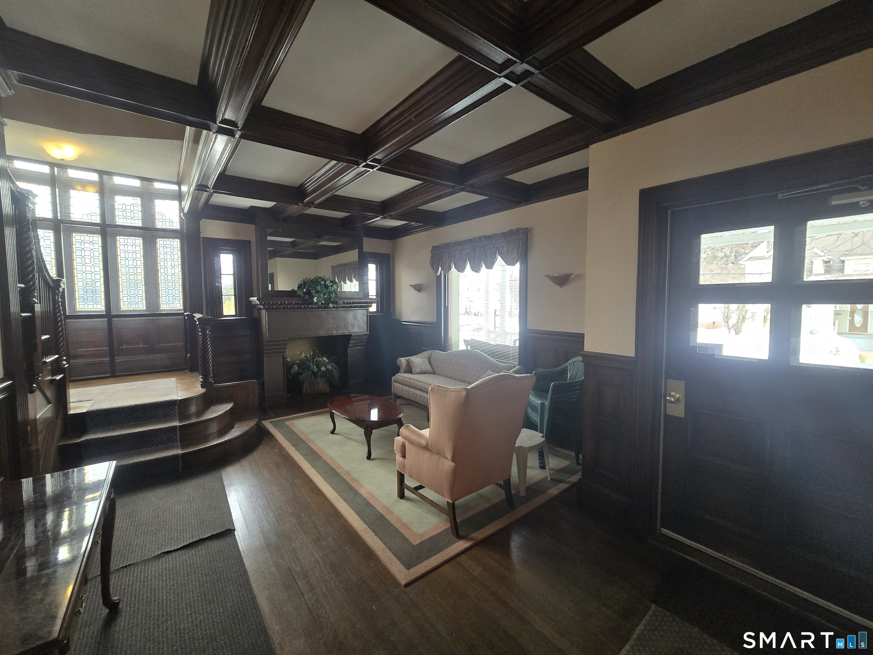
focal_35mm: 13
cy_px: 328
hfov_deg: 106.2
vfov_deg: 89.9
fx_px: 328
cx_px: 436
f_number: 2.2
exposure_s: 1/60
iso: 400
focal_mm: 2.2
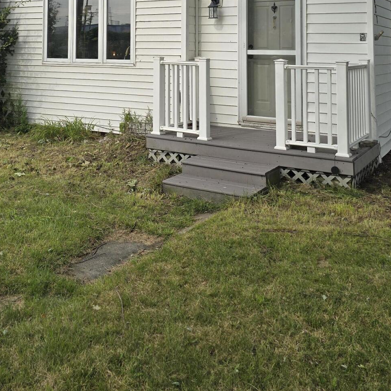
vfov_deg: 36.7
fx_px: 537
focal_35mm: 42
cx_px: 143
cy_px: 17
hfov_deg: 39.7
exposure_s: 1/419
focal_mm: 6.3
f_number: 1.7
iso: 12
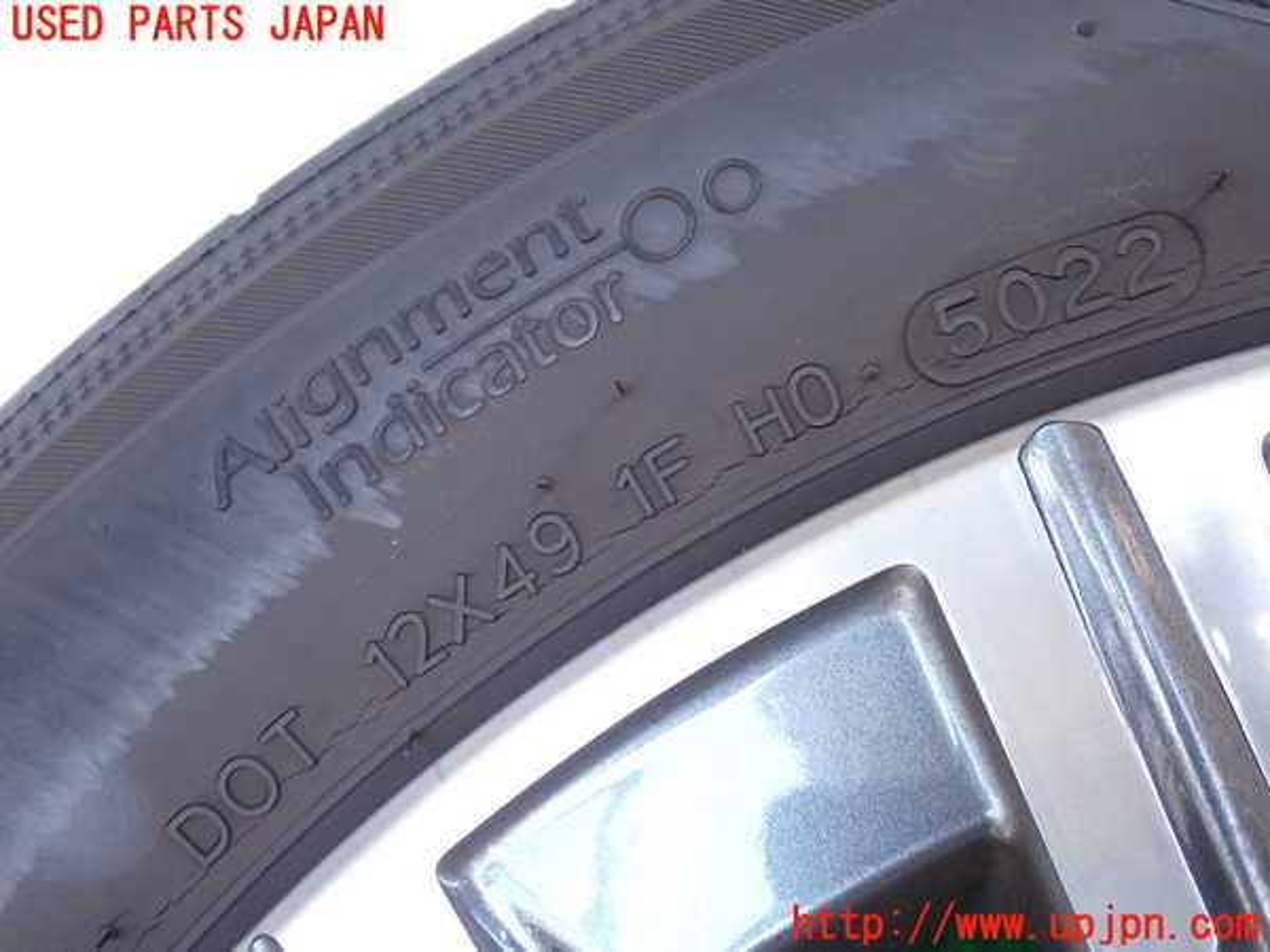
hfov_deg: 45.8
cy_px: 476
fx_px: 1504
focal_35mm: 41
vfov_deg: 35.1
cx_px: 635
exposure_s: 1/125
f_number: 2.8
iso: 250
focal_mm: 7.31
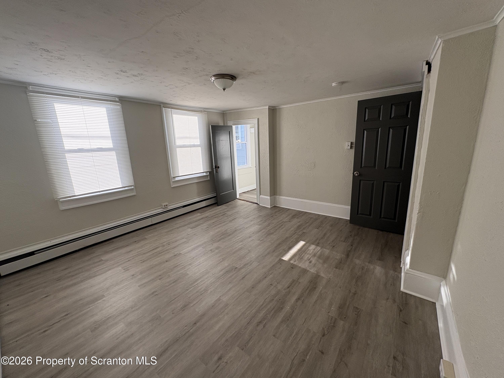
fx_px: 204
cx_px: 252
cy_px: 189
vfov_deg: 85.7
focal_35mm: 14
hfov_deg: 102.1
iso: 64
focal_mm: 2.22
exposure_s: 1/295
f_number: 2.2
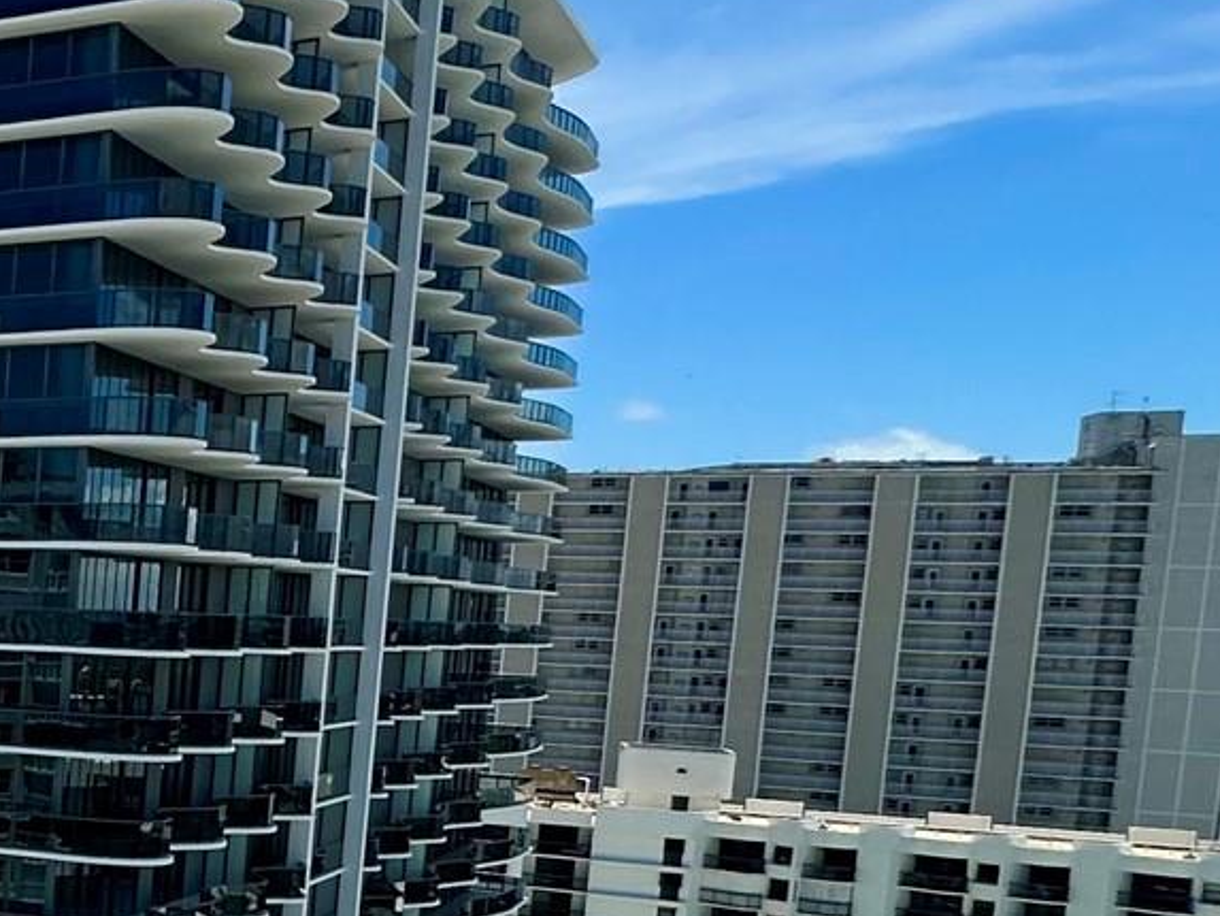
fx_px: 1763
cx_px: -892
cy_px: 720
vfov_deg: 28.6
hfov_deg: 23.3
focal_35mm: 50
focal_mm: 2.22
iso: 50
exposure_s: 1/2959
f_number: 2.2
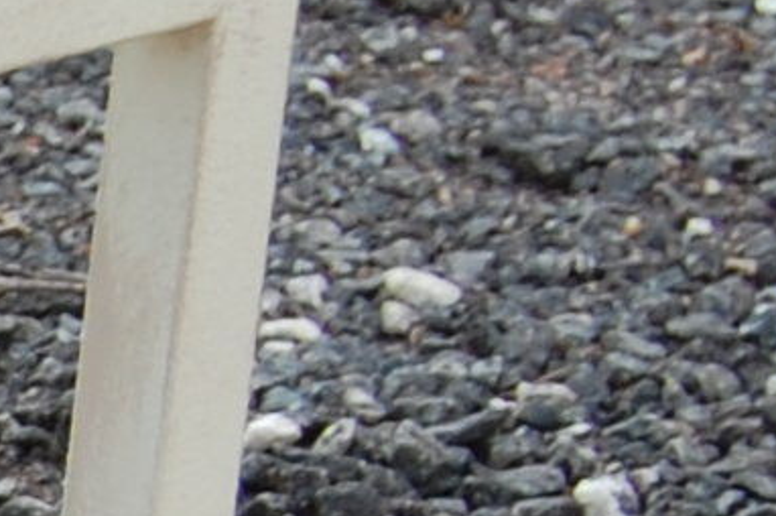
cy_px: 981
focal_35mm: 354
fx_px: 7624
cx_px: -1570
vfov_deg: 3.8
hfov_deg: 5.5
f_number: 5.6
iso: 320
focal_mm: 30
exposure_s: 1/125
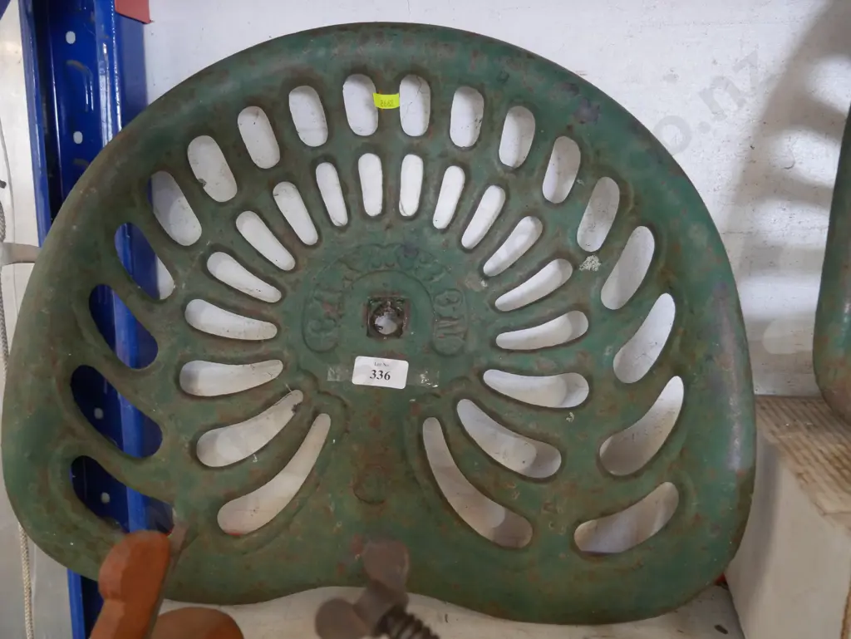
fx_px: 787
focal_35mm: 32
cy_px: 320
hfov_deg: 56.8
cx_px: 426
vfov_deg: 44.2
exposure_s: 1/60
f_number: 3.6
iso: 2500
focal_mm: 16
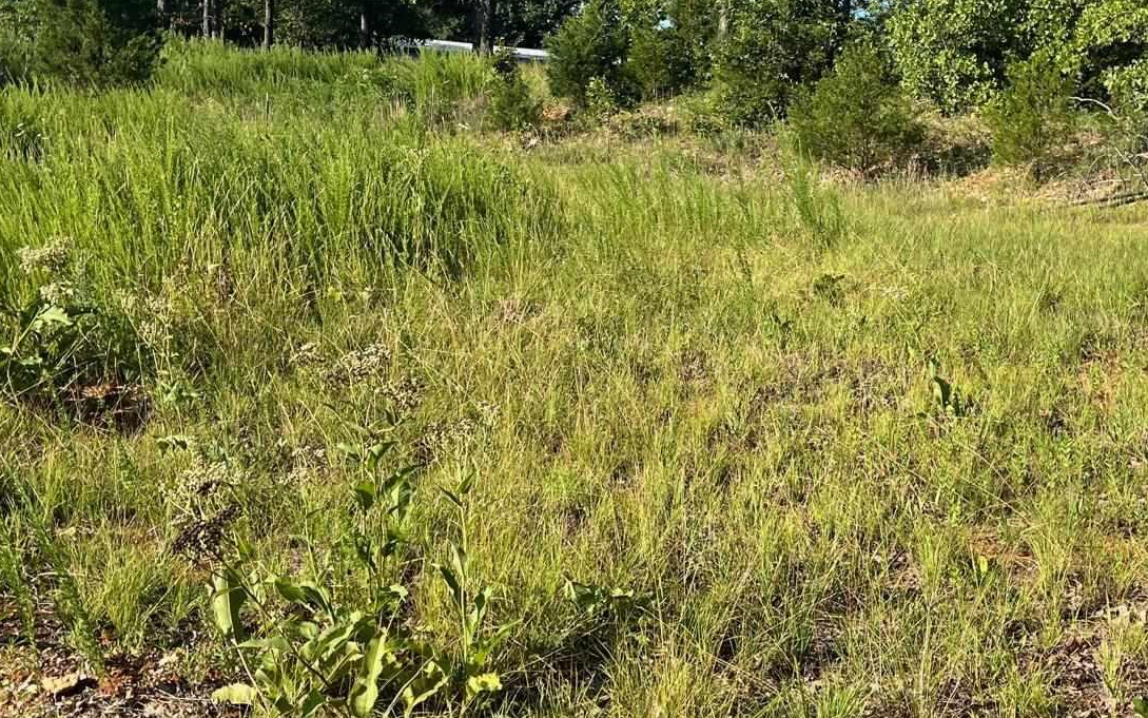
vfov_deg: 25.3
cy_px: 304
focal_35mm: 51
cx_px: 745
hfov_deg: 39.2
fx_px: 1596
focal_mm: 5.1
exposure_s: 1/1517
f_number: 1.6
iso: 50
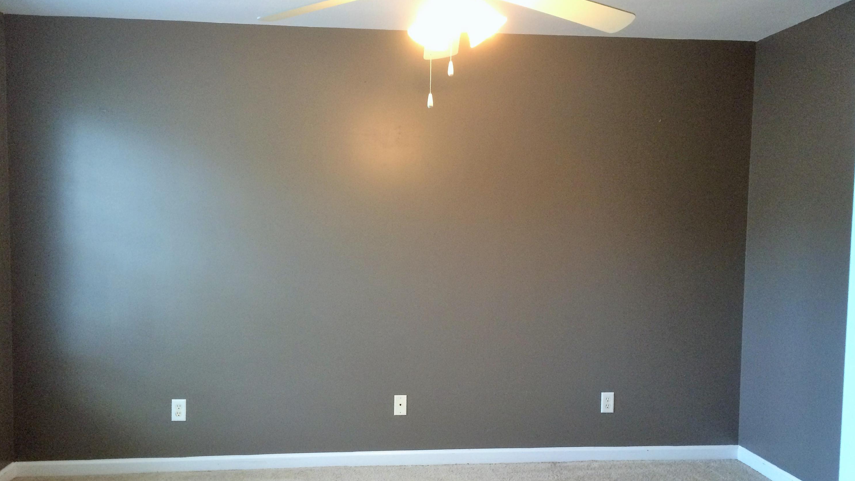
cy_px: 276
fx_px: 725
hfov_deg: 61.0
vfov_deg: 36.6
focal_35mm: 32
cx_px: 428
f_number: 2.2
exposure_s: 1/30
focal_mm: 4.15
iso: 200
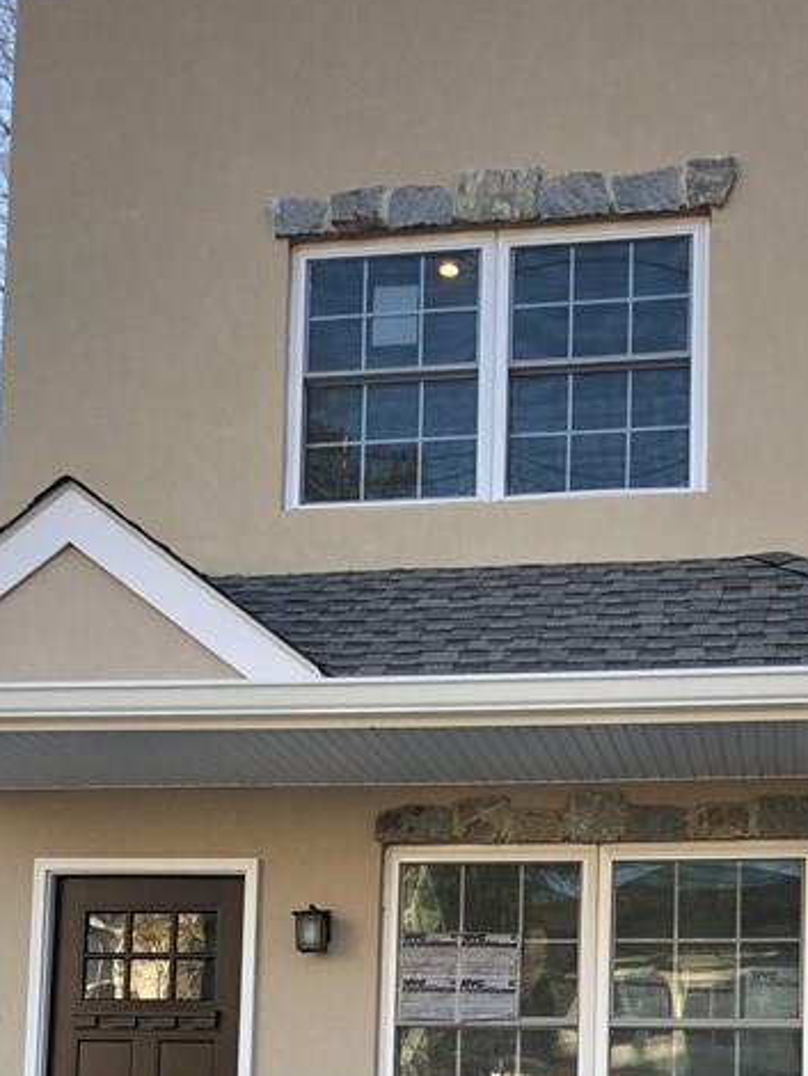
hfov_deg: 24.0
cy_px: 1030
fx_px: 1897
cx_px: 401
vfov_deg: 29.9
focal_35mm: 61
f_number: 1.8
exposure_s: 1/132
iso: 20
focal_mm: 4
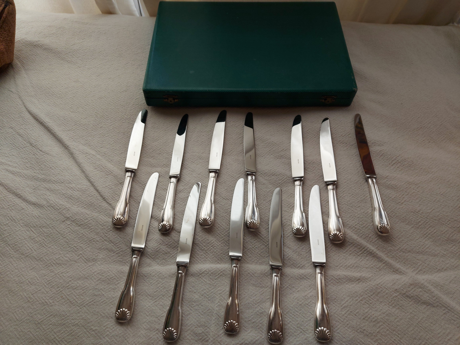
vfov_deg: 56.8
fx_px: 319
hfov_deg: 71.6
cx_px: 230
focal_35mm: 24
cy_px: 172
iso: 50
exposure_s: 1/120
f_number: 1.8
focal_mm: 5.23
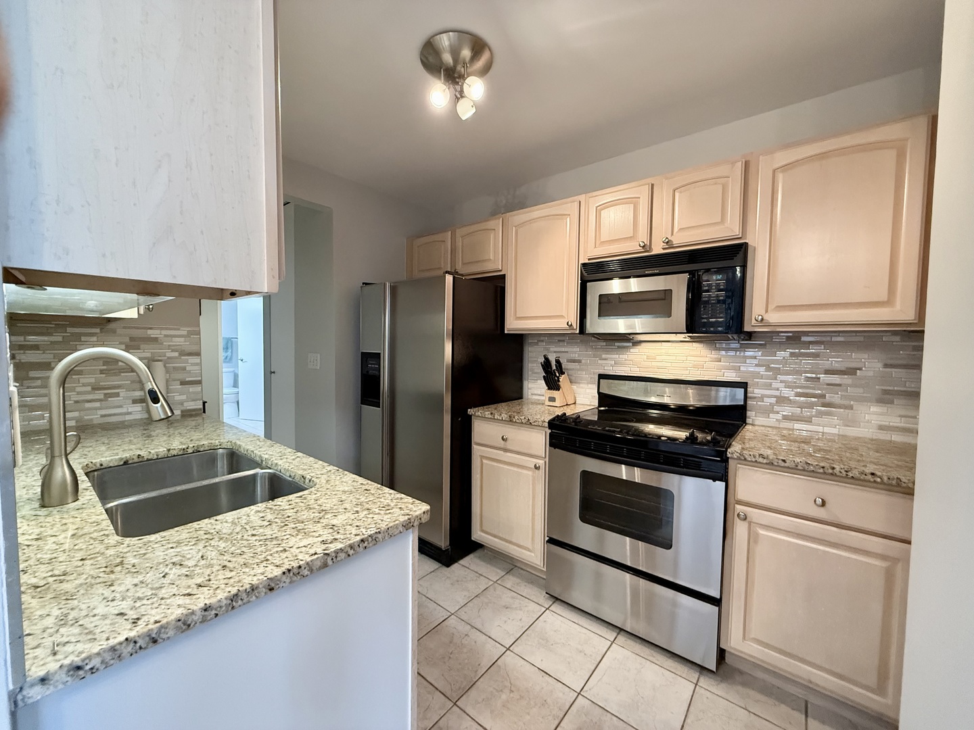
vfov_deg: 85.7
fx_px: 394
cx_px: 487
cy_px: 365
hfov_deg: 102.1
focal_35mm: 14
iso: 640
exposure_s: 1/60
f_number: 2.2
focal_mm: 2.22
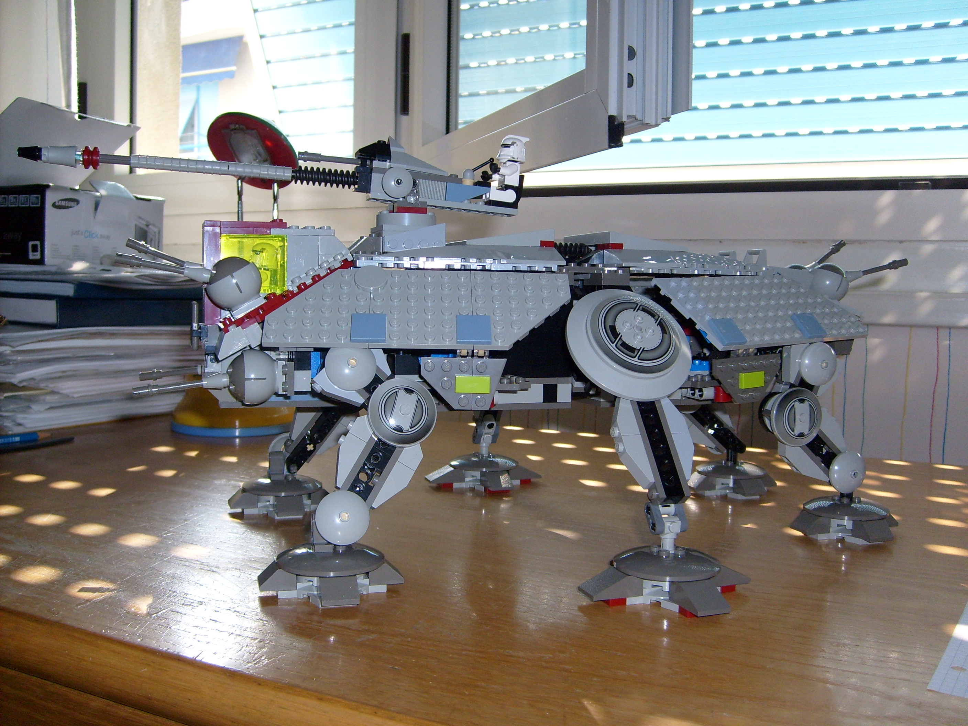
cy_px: 363
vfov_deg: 40.7
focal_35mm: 35
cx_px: 484
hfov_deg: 52.6
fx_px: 979
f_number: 2.8
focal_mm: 5.8
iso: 80
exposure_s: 1/125
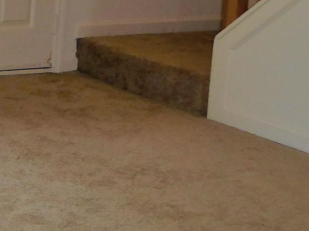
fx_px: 1231
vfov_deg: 10.5
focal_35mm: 138
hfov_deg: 12.7
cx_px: -283
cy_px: -51
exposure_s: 1/60
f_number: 3.5
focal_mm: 5.4
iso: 100
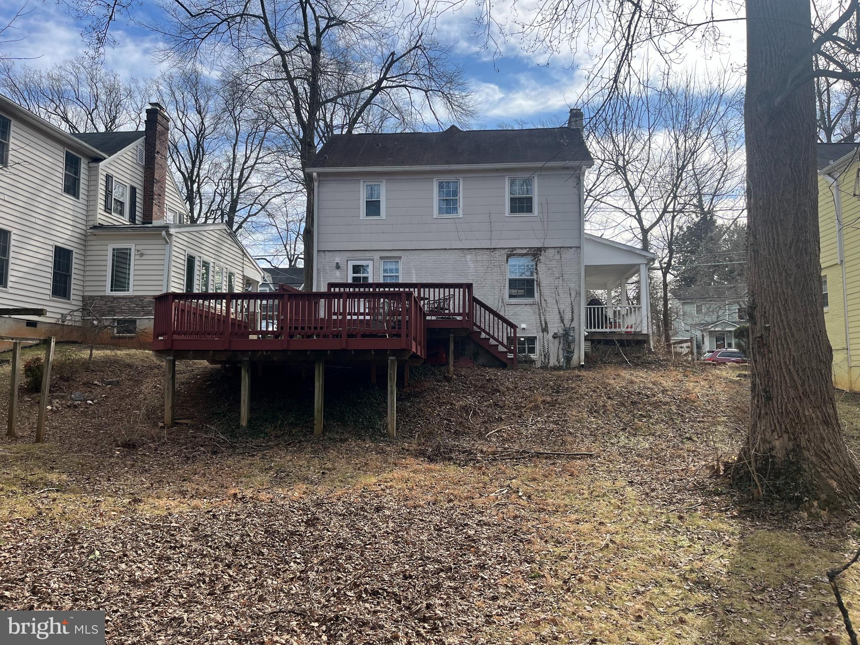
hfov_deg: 67.3
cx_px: 430
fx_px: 646
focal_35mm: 26
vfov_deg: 53.1
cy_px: 322
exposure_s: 1/1802
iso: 50
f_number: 1.6
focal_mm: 5.1
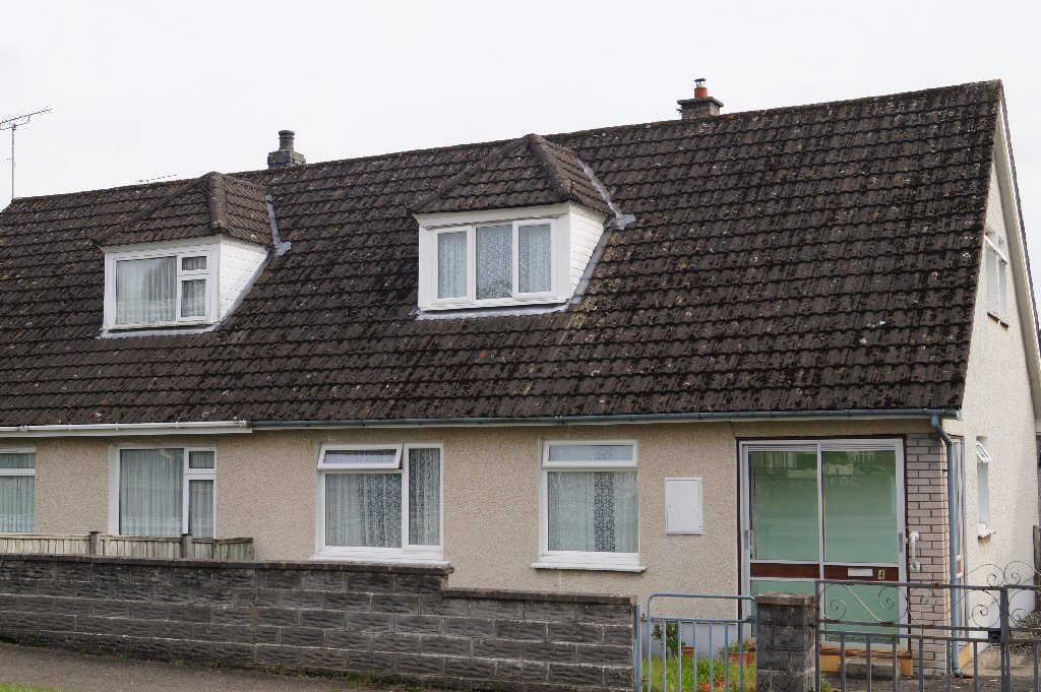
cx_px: 520
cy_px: 346
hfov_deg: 43.6
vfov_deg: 29.8
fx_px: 1300
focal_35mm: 45
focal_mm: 30
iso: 100
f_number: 9
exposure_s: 1/80
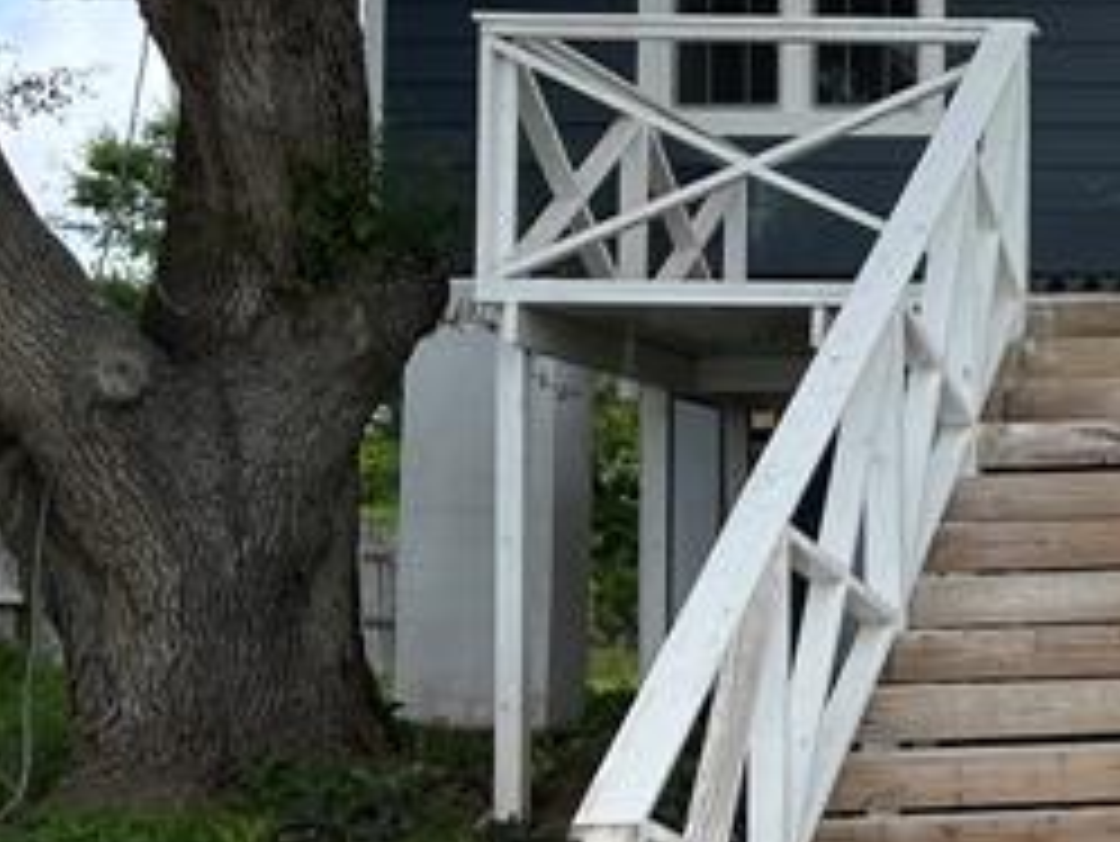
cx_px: 1790
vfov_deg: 13.8
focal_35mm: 107
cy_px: 356
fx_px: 3464
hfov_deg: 16.4
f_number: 1.6
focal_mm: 5.1
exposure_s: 1/2632
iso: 50
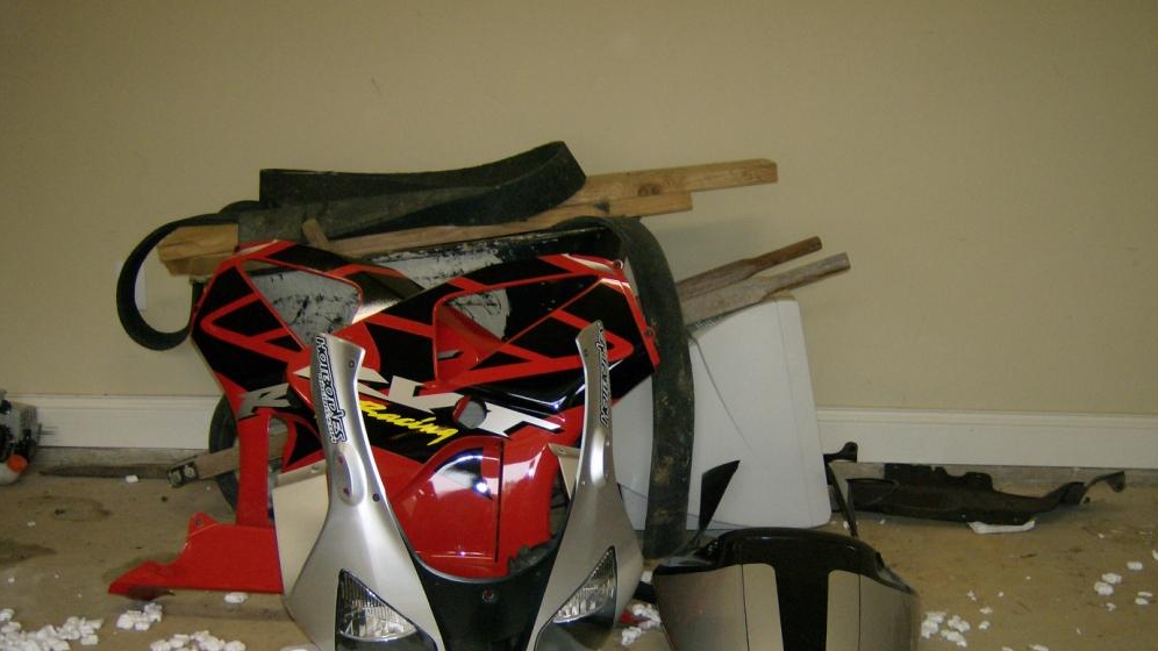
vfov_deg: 29.5
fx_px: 1228
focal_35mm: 40
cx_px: 587
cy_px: 418
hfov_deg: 50.5
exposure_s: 1/60
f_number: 2.8
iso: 200
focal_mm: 6
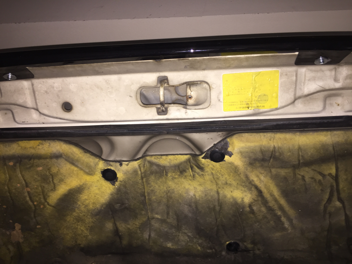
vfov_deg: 48.2
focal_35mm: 29
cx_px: 176
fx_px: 295
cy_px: 132
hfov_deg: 61.7
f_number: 2.2
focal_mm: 4.15
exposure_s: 1/16
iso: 50
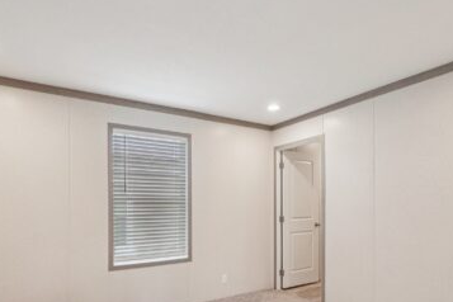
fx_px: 264
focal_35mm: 21
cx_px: 208
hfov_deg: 81.0
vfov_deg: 58.0
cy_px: 204
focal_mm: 10
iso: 400
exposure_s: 1/30
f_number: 8
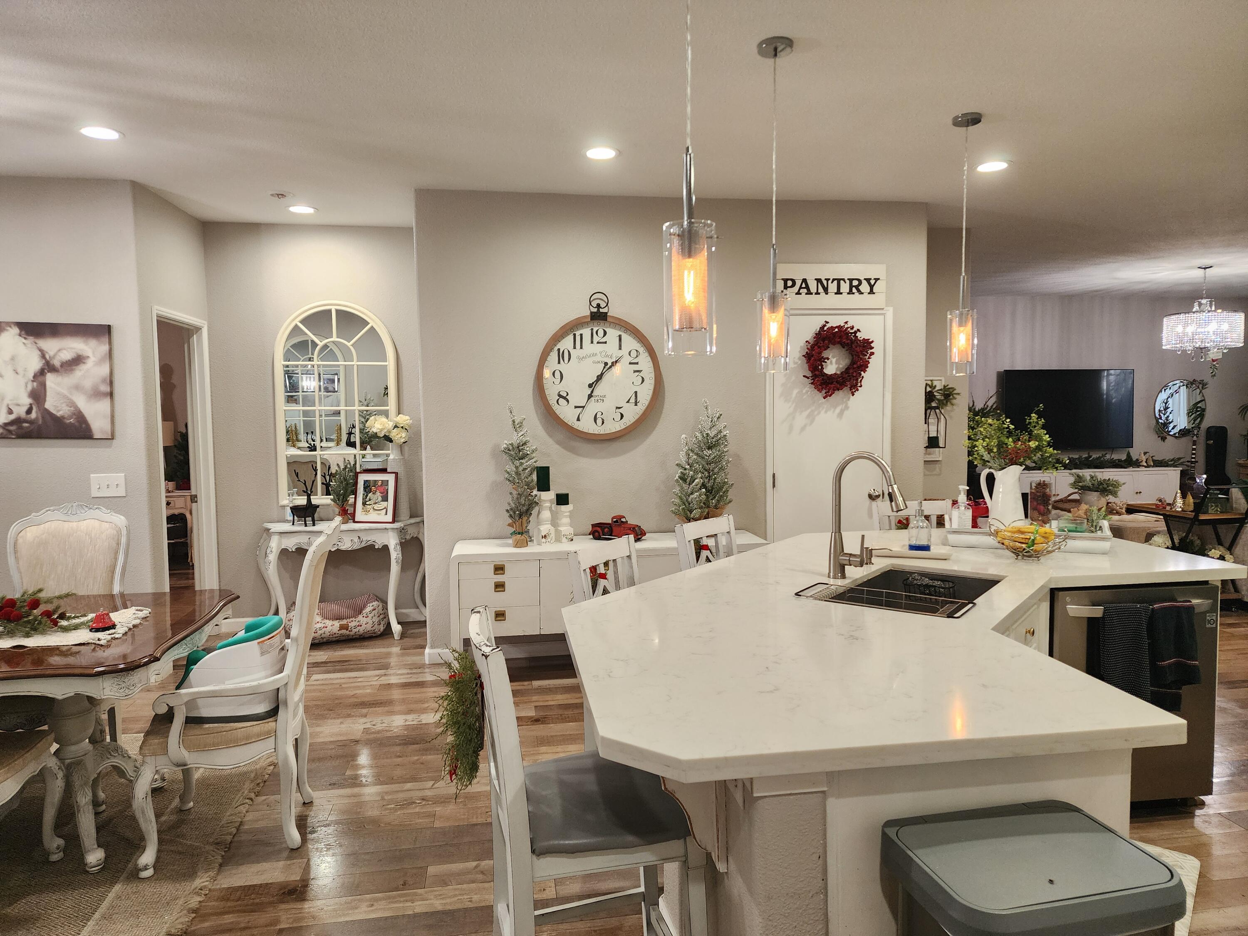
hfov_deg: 73.9
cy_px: 468
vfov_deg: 58.9
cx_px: 624
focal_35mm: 23
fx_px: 829
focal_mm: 6.4
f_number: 1.8
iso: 320
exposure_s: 1/120
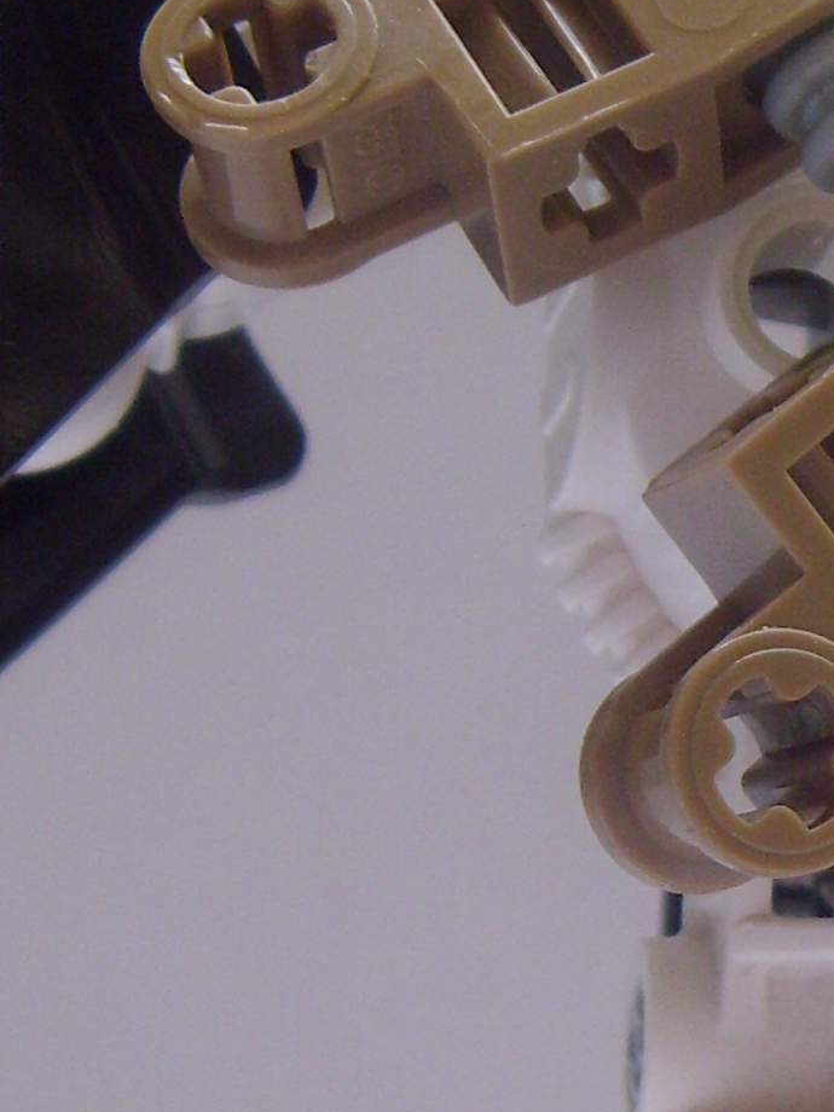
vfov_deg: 17.8
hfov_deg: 12.9
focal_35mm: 110
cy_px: 838
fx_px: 3534
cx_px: 1151
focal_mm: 6.3
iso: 100
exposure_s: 1/30
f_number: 3.5
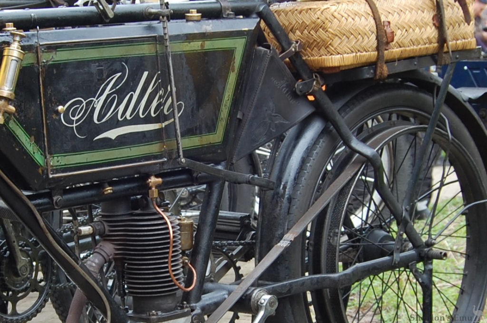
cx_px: 244
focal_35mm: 39
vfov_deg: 34.1
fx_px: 527
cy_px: 162
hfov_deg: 49.6
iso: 200
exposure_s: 1/125
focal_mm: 26
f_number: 5.6
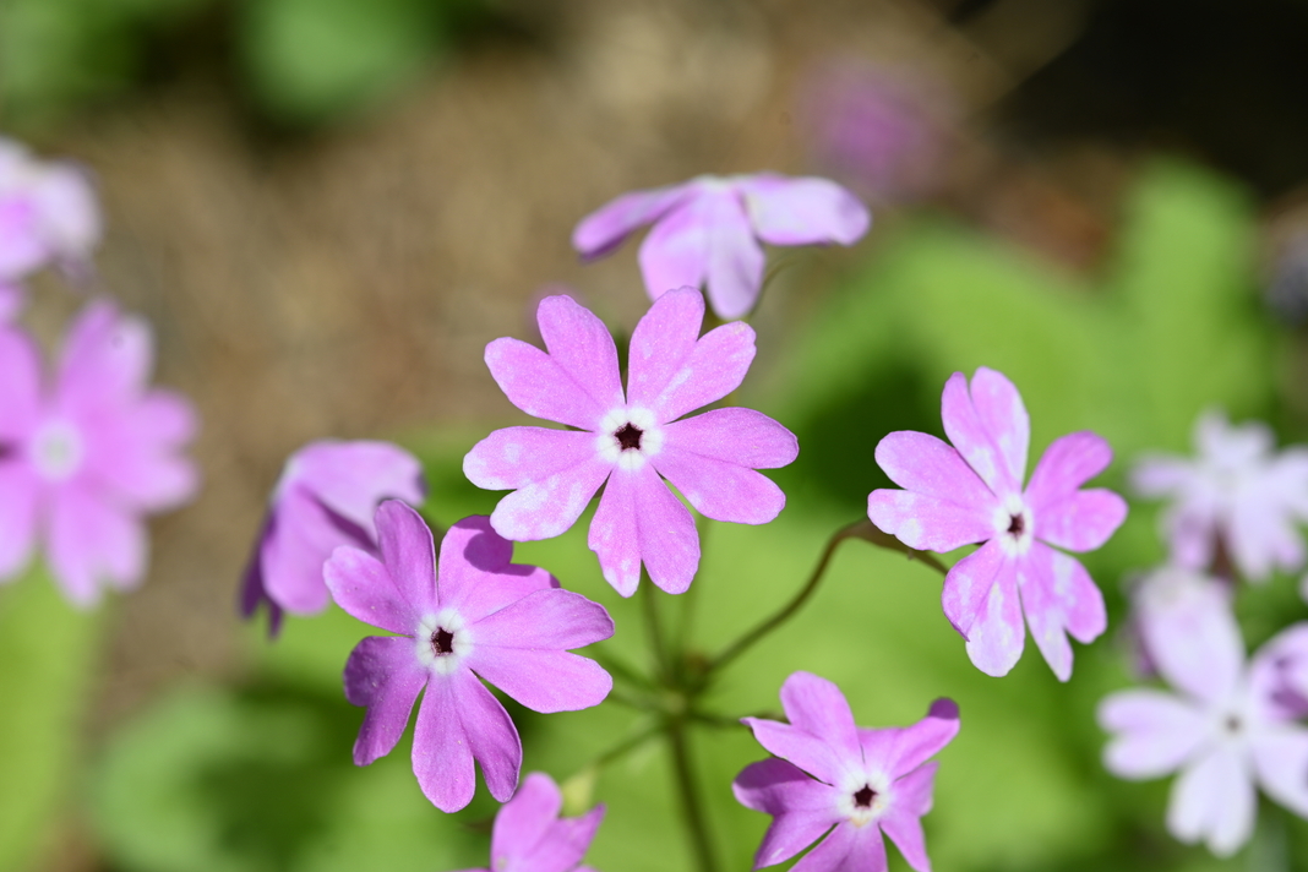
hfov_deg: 18.3
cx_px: 661
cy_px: 450
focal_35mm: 112
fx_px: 4069
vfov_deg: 12.2
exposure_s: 1/500
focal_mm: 105
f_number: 8
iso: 100
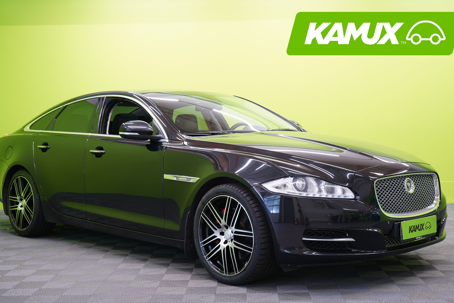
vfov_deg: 27.0
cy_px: 164
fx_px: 631
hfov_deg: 39.6
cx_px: 223
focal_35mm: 50
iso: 400
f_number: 4.5
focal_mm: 45
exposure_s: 1/25
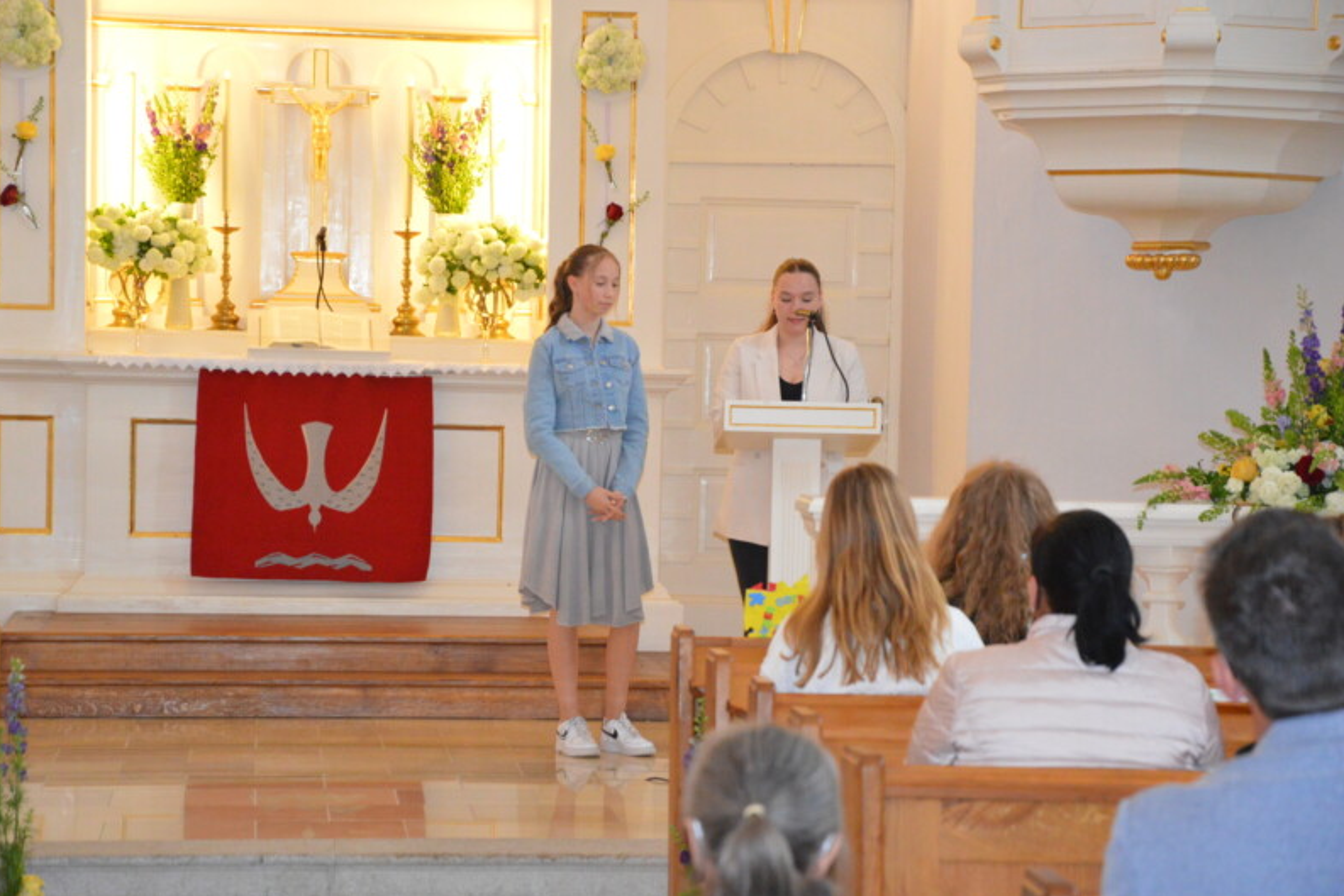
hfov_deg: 16.9
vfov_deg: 11.3
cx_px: 668
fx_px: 4518
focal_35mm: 121
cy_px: 449
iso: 2500
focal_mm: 80
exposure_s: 1/60
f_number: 5.3
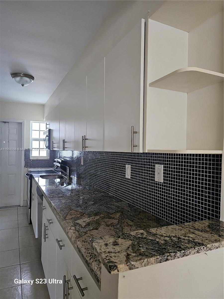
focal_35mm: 23
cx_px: 112
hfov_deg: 58.9
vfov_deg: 73.9
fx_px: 198
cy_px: 150
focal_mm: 6.3
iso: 1000
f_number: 1.7
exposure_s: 1/100
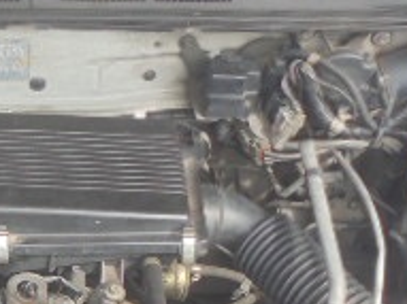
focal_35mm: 87
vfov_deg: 16.6
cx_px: -9
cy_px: 304
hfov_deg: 21.6
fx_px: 1022
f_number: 3.5
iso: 100
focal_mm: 4.6
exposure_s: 1/125
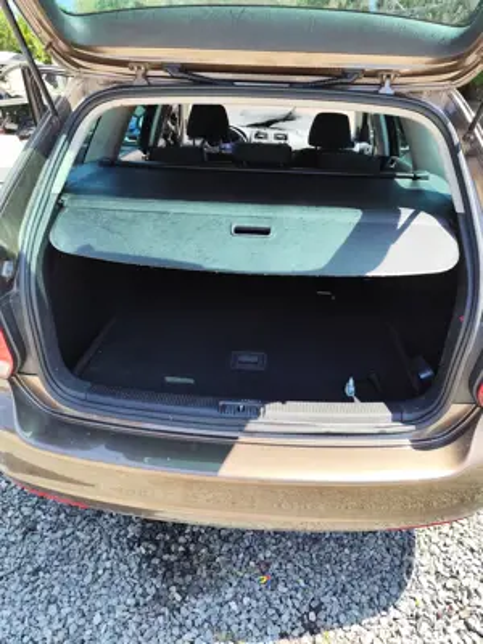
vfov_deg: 73.9
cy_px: 322
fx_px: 428
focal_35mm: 23
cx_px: 242
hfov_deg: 58.9
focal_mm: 6.14
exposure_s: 1/264
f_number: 1.65
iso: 50
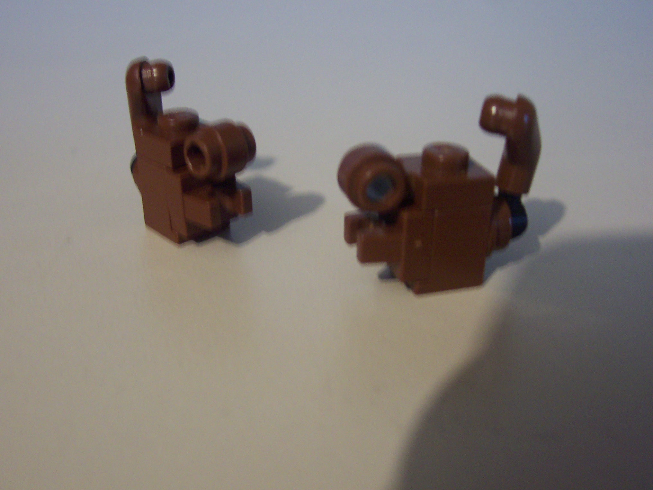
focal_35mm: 37
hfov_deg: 50.1
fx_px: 698
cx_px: 326
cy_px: 245
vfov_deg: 38.7
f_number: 2.8
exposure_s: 1/8
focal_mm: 5.6
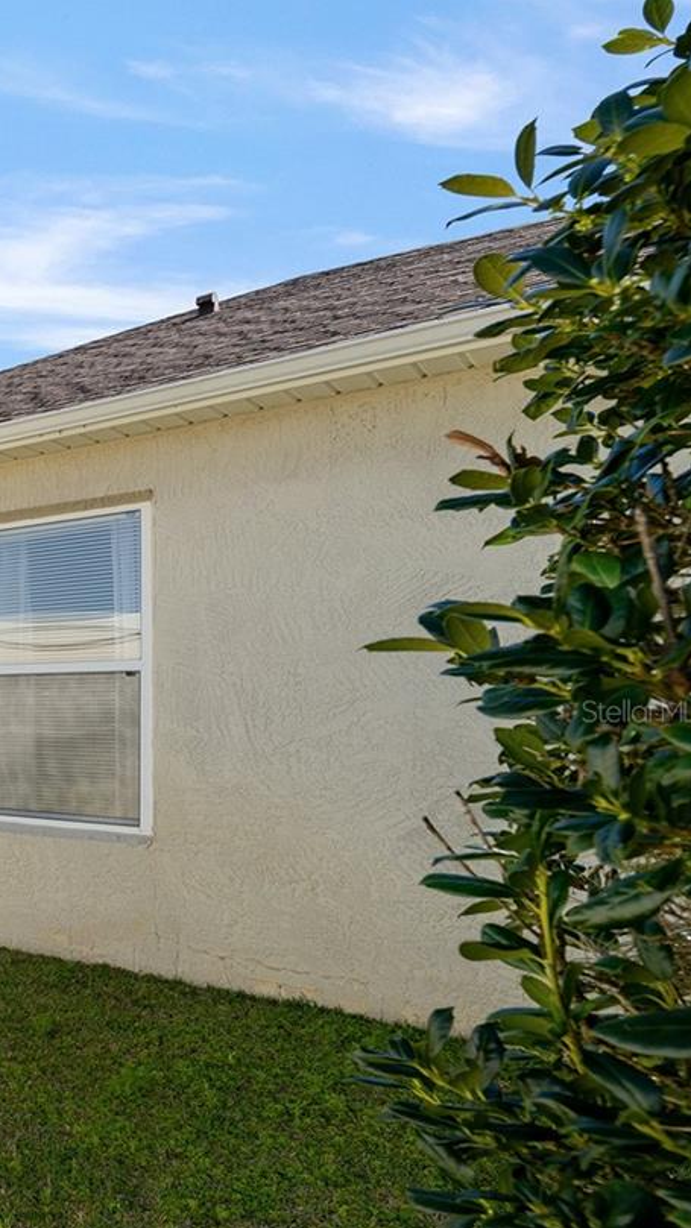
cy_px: 710
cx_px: -498
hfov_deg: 23.7
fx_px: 945
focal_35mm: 29
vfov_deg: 65.7
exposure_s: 1/320
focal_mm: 14
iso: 100
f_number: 8
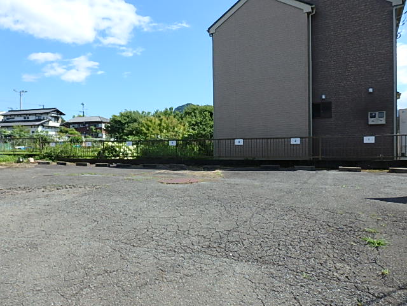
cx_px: 204
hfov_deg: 69.4
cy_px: 153
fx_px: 294
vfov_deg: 54.9
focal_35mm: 25
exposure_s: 1/1250
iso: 125
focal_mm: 4.5
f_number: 3
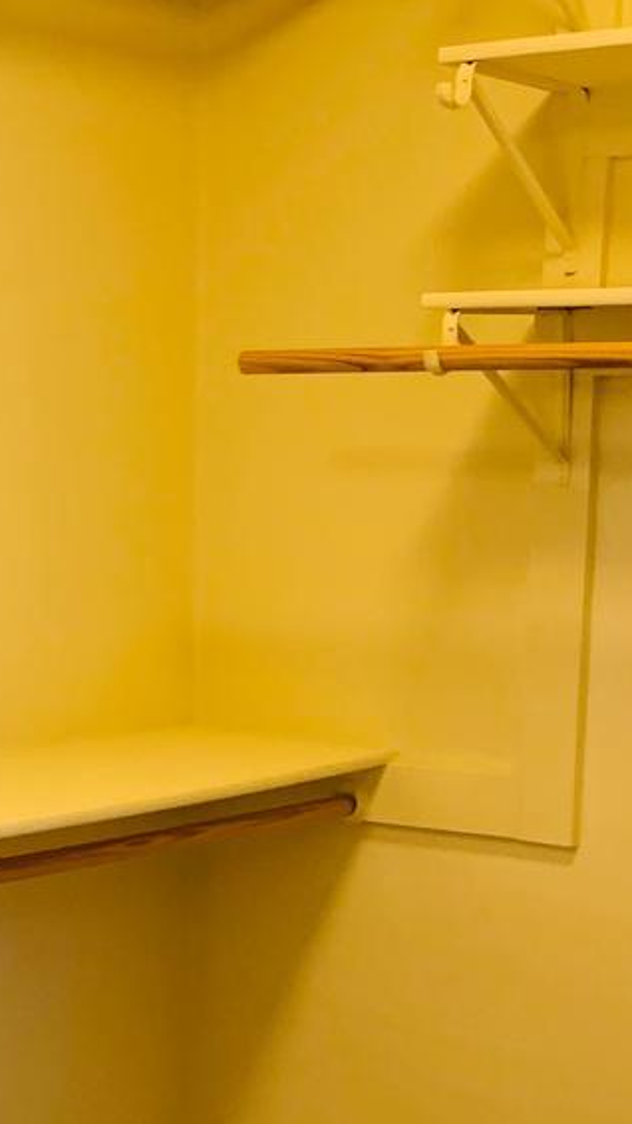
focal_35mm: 77
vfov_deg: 27.1
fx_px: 2293
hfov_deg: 15.6
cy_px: 875
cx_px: 177
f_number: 1.8
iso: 160
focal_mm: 4.25
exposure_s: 1/60
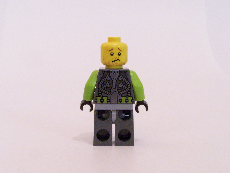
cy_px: 86
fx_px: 425
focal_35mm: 64
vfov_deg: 22.9
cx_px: 115
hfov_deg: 30.3
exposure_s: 1/4
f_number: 8
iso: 400
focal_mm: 10.7
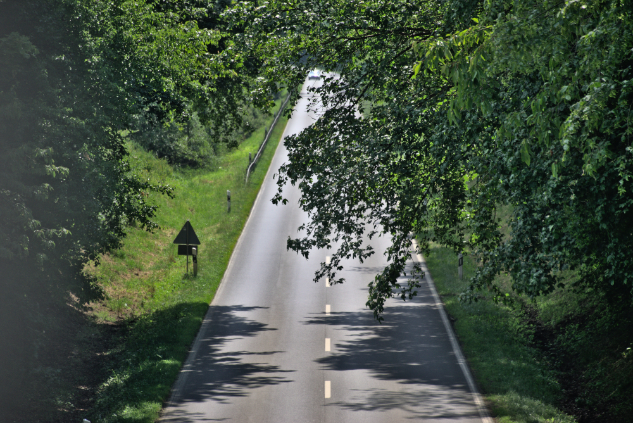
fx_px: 4090
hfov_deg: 8.8
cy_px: 212
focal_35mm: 232
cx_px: 316
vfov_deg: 5.9
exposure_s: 1/640
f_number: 6.3
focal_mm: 155
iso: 200
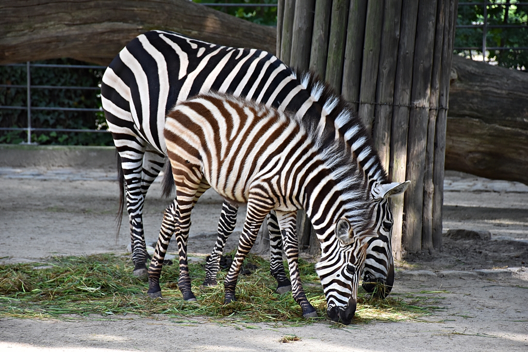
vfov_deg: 7.5
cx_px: 264
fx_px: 2684
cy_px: 176
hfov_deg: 11.2
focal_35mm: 183
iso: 800
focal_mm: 122
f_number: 5.6
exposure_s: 1/200
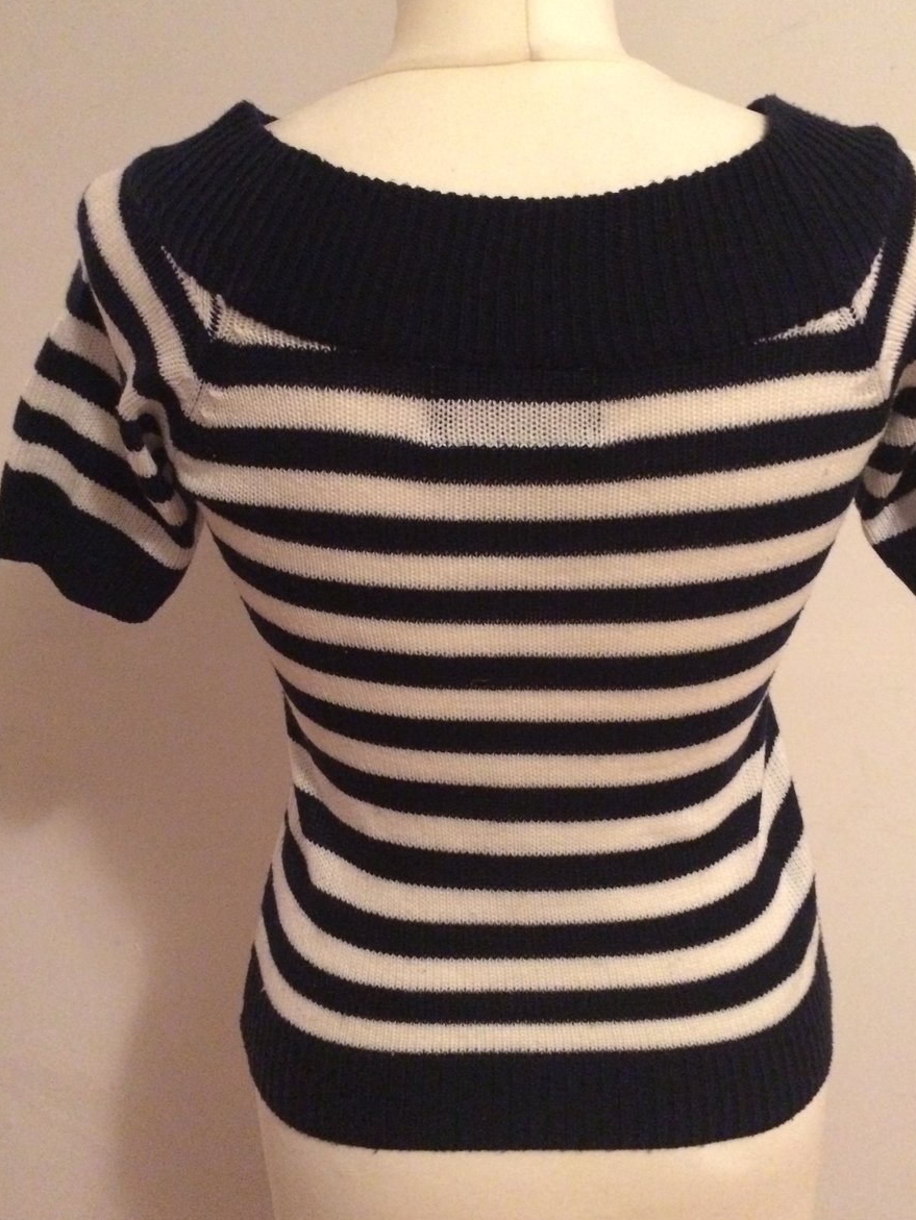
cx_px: 511
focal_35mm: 33
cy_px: 570
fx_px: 1164
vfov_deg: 55.3
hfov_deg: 42.9
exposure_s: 1/17
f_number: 2.2
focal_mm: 4.15
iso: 500
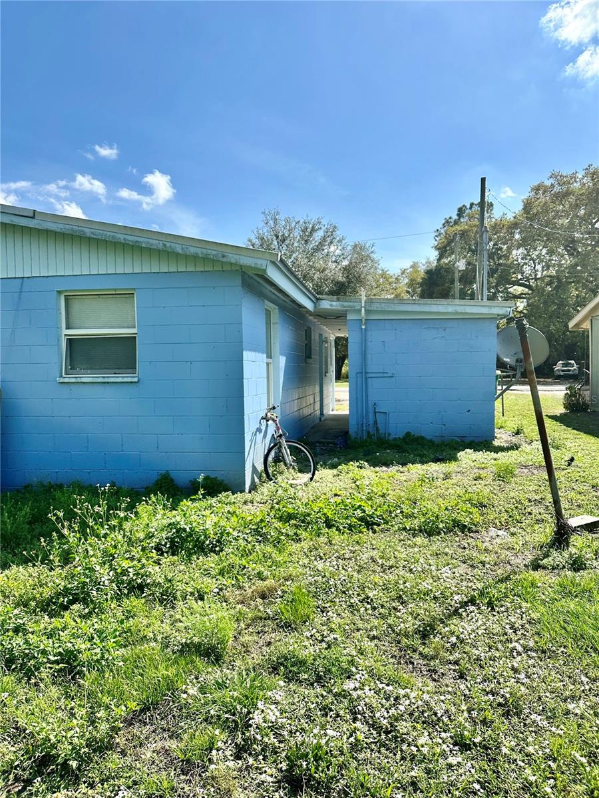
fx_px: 554
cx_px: 300
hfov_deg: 56.8
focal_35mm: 24
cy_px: 399
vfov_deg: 71.6
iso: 80
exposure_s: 1/3472
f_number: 1.78
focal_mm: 6.86
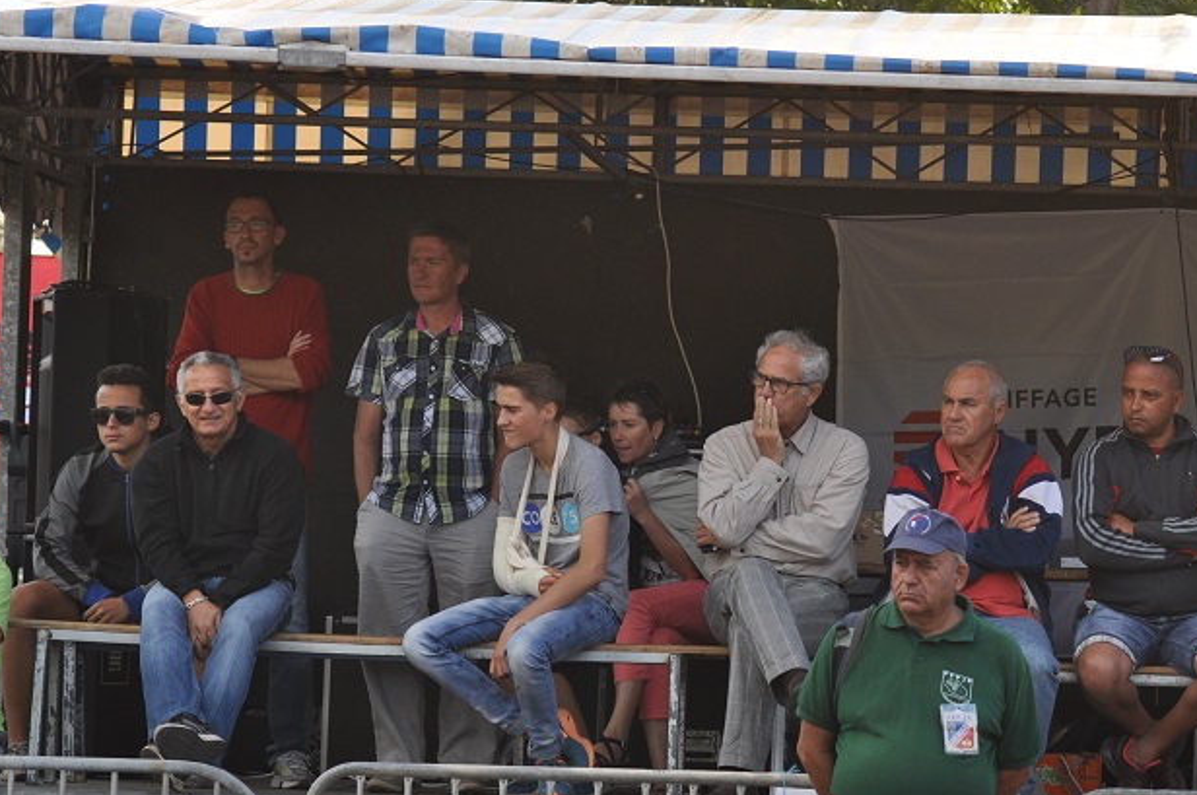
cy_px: 496
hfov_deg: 9.9
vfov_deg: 6.6
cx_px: 750
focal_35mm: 209
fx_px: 6940
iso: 400
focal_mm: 100
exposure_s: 1/500
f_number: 5.6
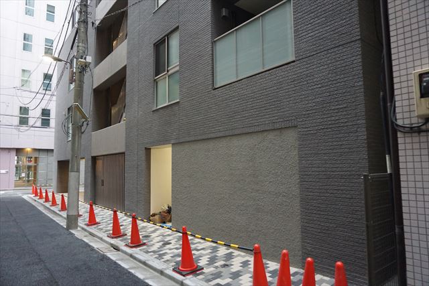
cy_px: 143
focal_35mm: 24
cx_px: 214
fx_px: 286
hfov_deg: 73.7
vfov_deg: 53.2
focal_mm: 16
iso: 2000
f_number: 3.5
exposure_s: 1/160
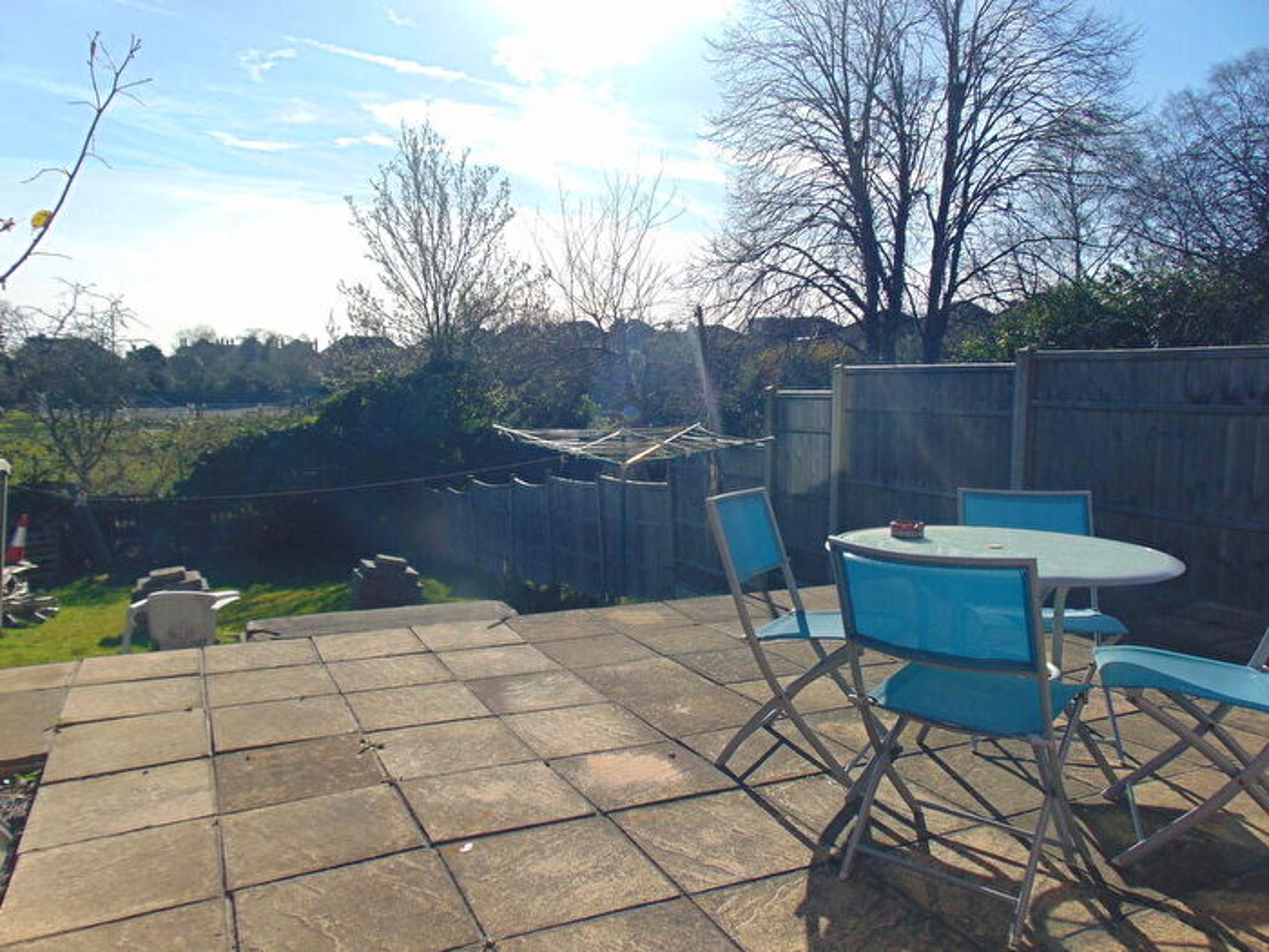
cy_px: 476
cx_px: 634
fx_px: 916
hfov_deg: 69.4
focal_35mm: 25
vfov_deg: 54.9
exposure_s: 1/320
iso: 80
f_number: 7.7
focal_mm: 4.5
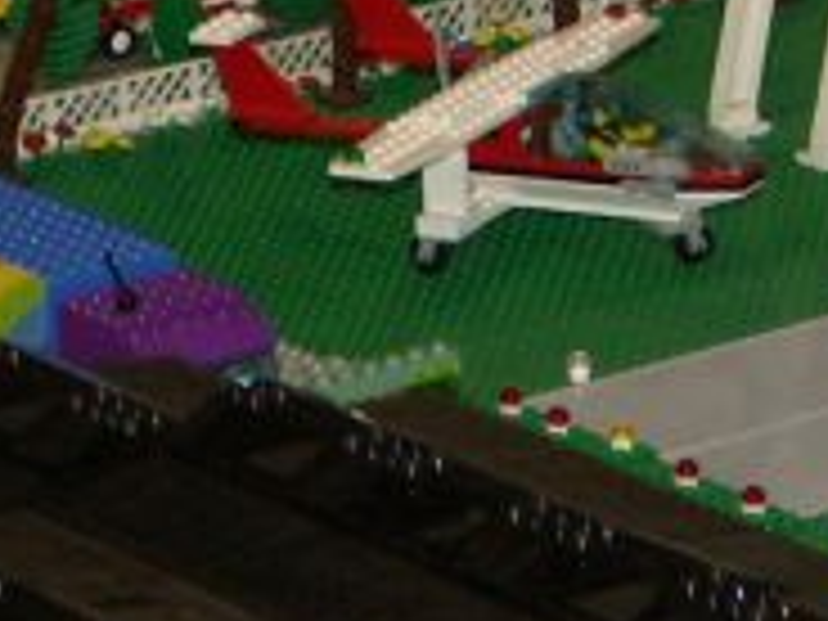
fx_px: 6530
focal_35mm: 273
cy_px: 1251
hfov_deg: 7.3
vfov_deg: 5.3
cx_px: 243
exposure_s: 1/50
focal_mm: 12.57
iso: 200
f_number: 2.8
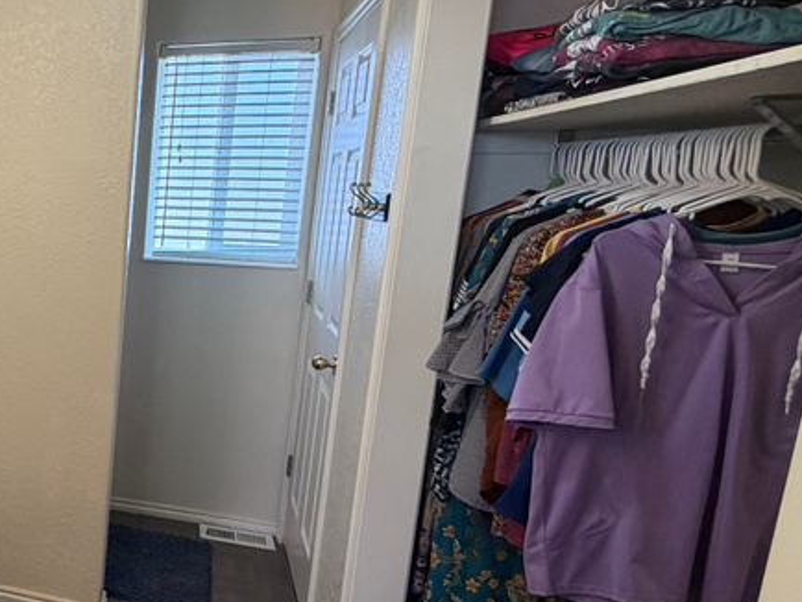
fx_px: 765
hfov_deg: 41.6
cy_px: 319
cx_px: -116
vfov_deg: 43.0
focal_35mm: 33
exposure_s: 1/120
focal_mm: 2.22
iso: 160
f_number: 2.2
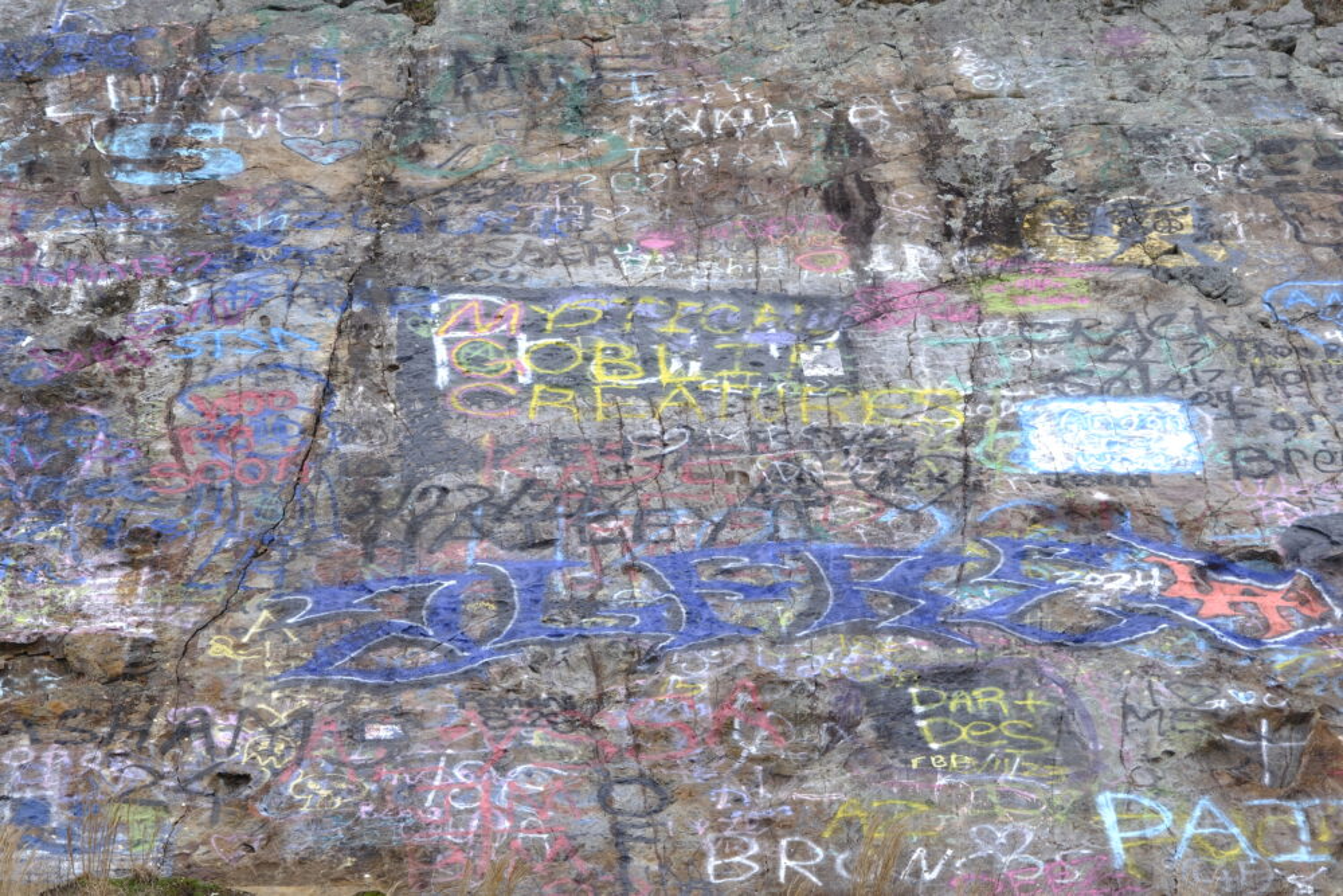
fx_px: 3544
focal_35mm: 95
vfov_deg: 14.4
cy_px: 448
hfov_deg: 21.5
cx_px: 672
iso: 80
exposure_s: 1/20
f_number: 8
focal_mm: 63
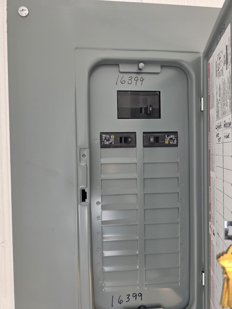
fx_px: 206
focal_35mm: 23
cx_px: 116
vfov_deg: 73.9
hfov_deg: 58.9
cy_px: 154
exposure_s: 1/180
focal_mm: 6.3
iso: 100
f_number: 1.7
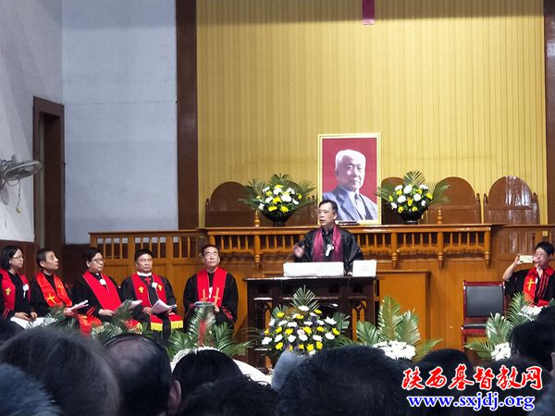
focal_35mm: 32
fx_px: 513
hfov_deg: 56.8
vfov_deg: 44.2
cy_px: 208
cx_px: 278
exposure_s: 1/33
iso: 163
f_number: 2.6
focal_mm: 5.47
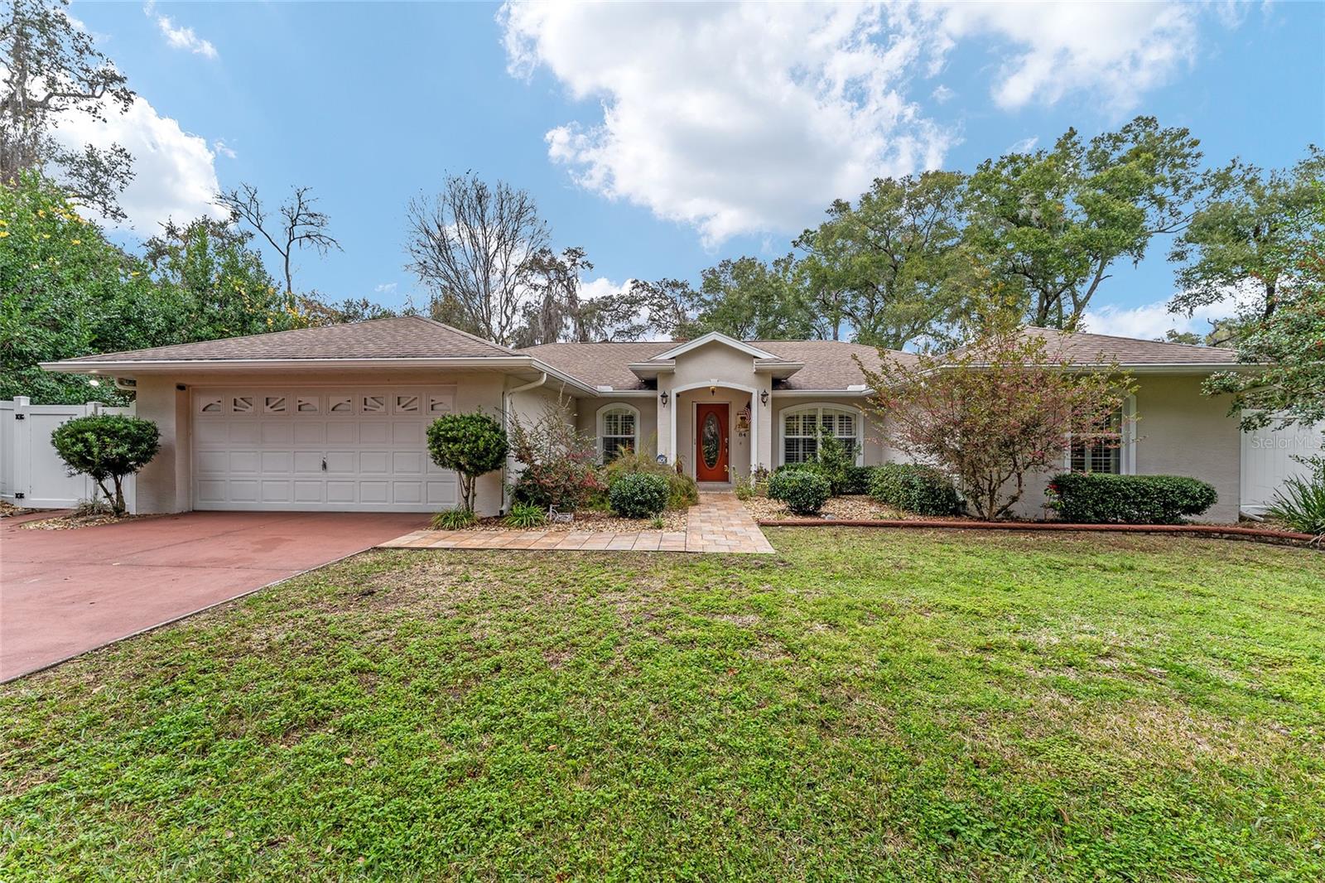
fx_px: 515
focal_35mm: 14
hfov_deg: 104.3
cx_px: 662
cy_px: 442
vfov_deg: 81.2
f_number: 7.1
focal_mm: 14
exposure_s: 1/100
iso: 400
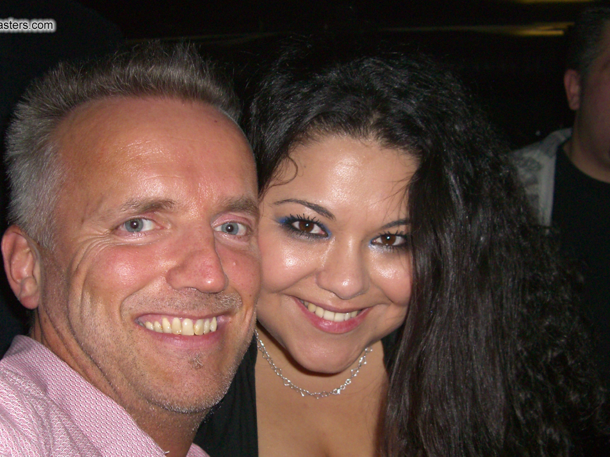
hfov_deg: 38.2
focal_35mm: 50
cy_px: 298
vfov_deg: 28.9
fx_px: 881
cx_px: 291
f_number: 2.8
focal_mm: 7.9
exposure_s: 1/60
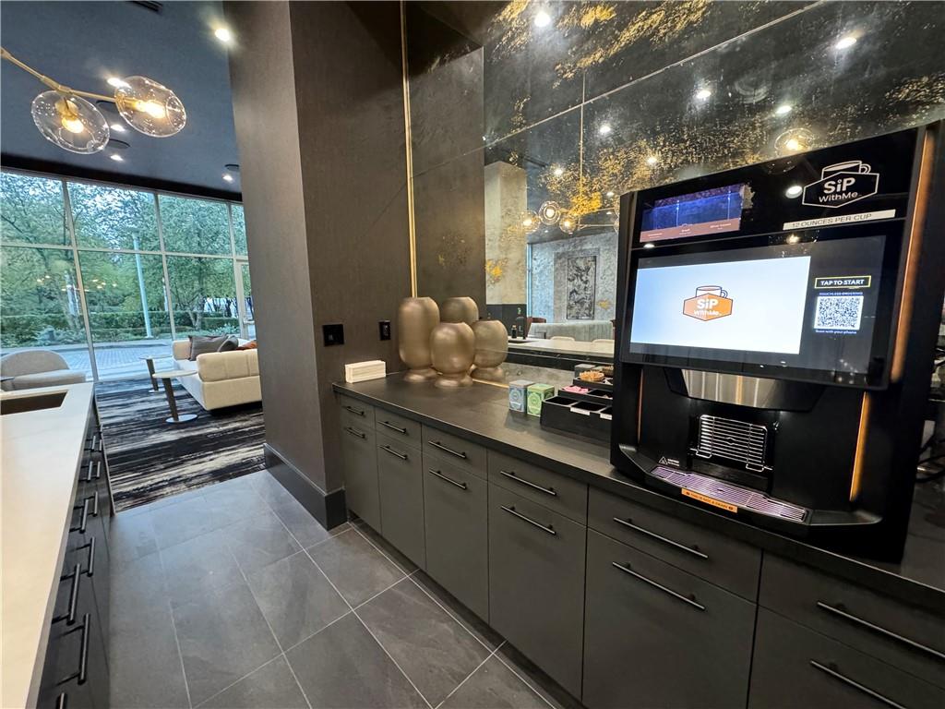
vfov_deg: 85.7
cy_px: 354
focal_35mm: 14
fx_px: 382
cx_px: 472
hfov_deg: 102.1
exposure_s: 1/60
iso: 1000
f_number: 2.2
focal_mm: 2.22
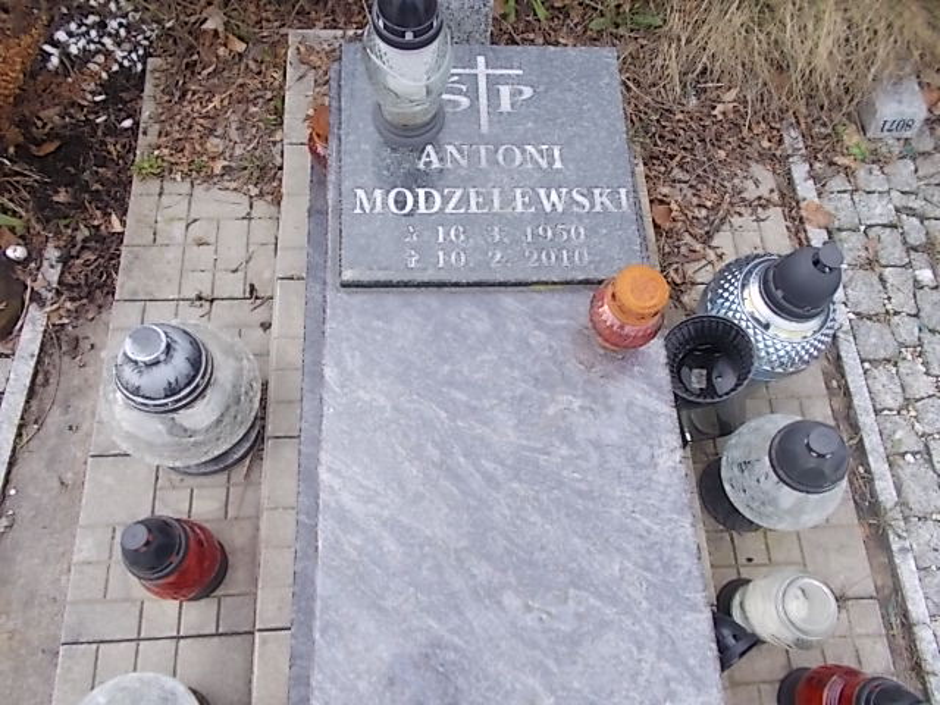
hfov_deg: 67.3
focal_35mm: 26
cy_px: 352
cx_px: 470
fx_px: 706
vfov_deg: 53.1
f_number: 3.2
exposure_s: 1/100
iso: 80
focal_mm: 4.6
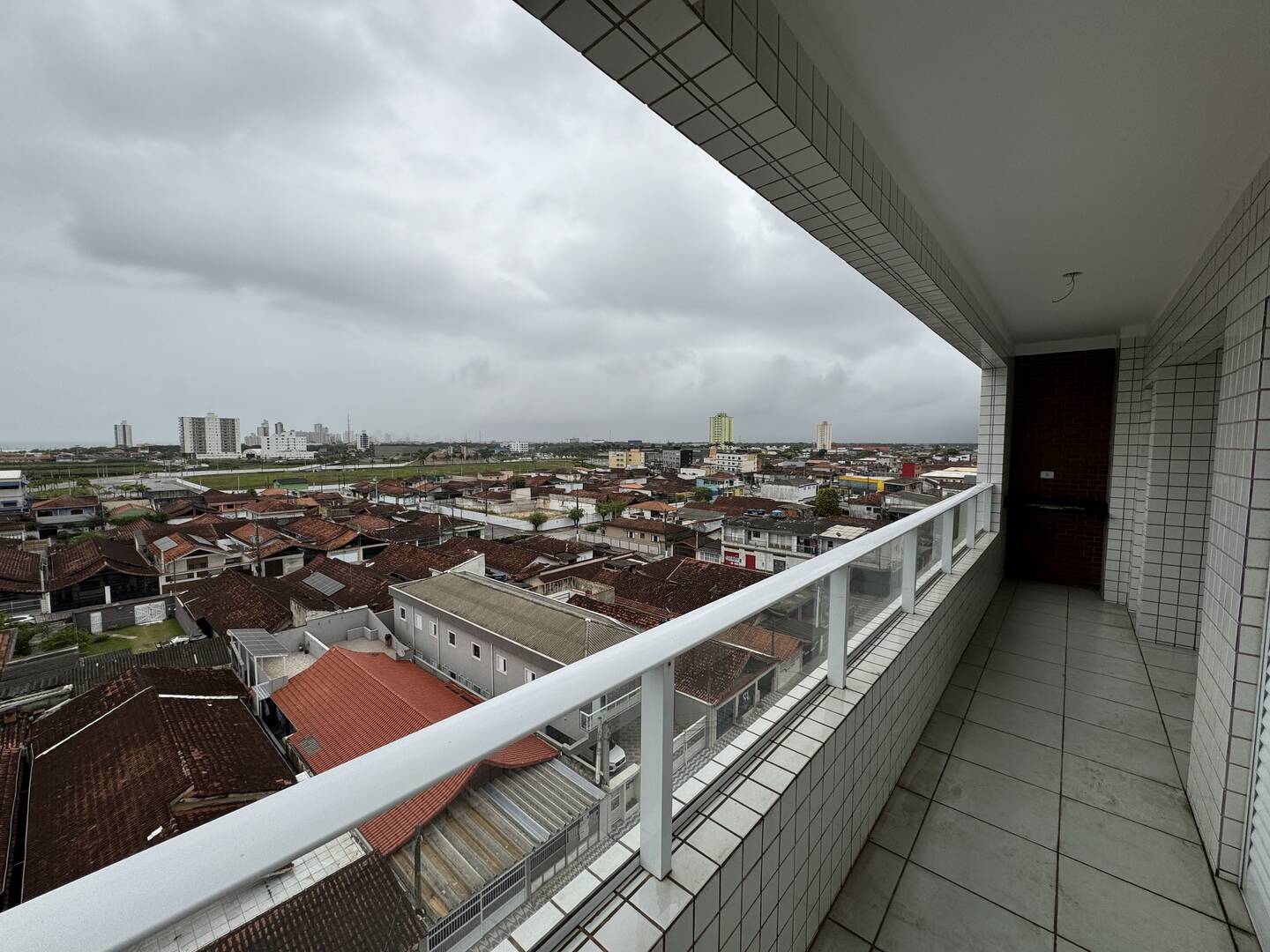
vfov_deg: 85.7
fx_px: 514
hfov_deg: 102.1
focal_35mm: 14
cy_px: 476
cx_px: 635
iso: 40
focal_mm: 2.22
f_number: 2.2
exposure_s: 1/322
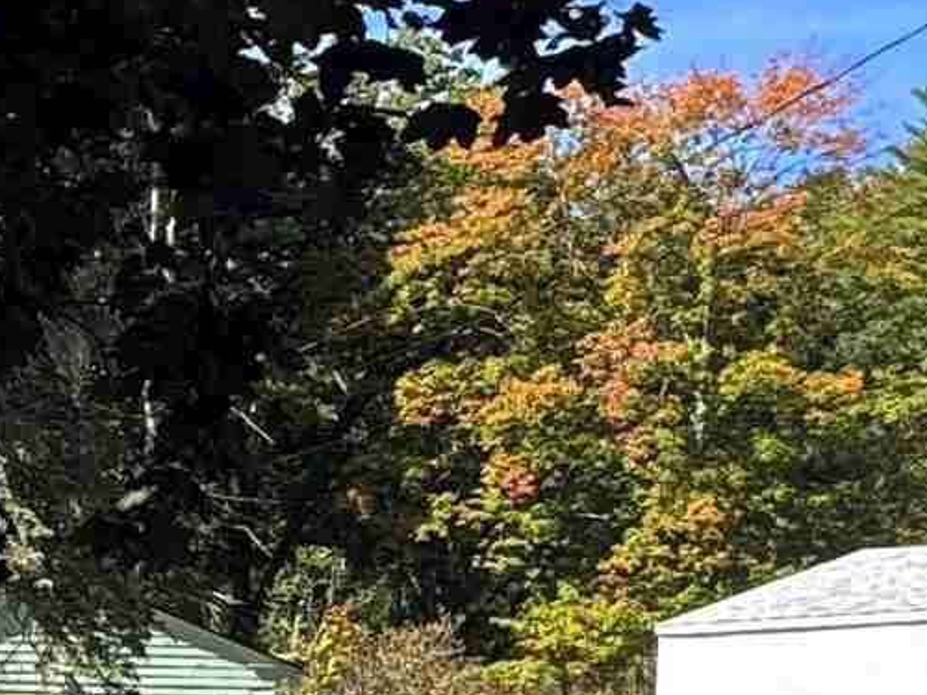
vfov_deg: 16.6
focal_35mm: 86
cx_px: -944
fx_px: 2303
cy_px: 780
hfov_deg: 16.8
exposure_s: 1/488
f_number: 2.2
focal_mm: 2.22
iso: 40
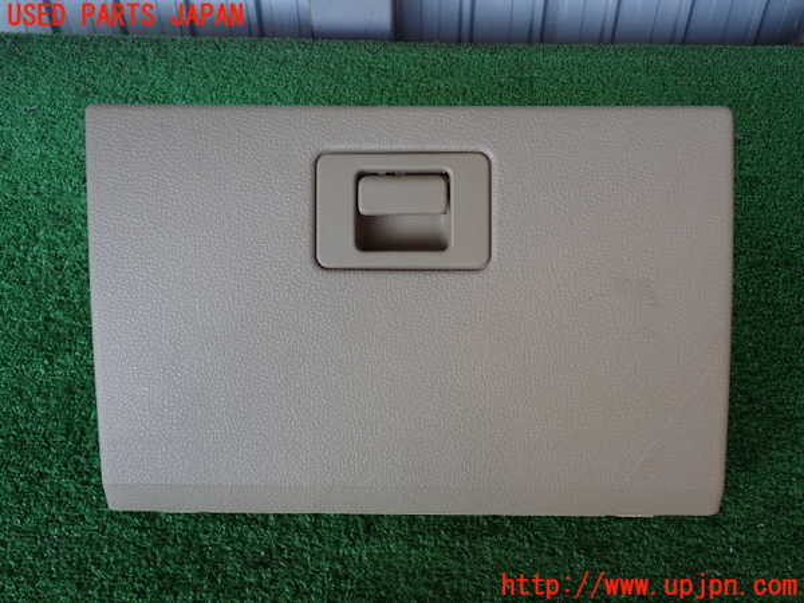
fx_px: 836
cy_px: 302
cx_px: 402
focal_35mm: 36
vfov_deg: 39.7
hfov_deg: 51.4
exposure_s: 1/80
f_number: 2.5
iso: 125
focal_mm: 6.37
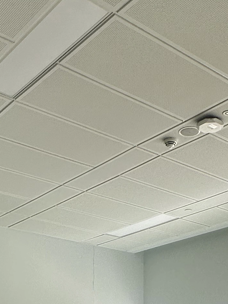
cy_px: 415
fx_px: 527
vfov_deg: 26.3
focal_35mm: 60
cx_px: 130
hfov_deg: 24.4
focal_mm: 2.22
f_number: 2.2
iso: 40
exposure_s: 1/193
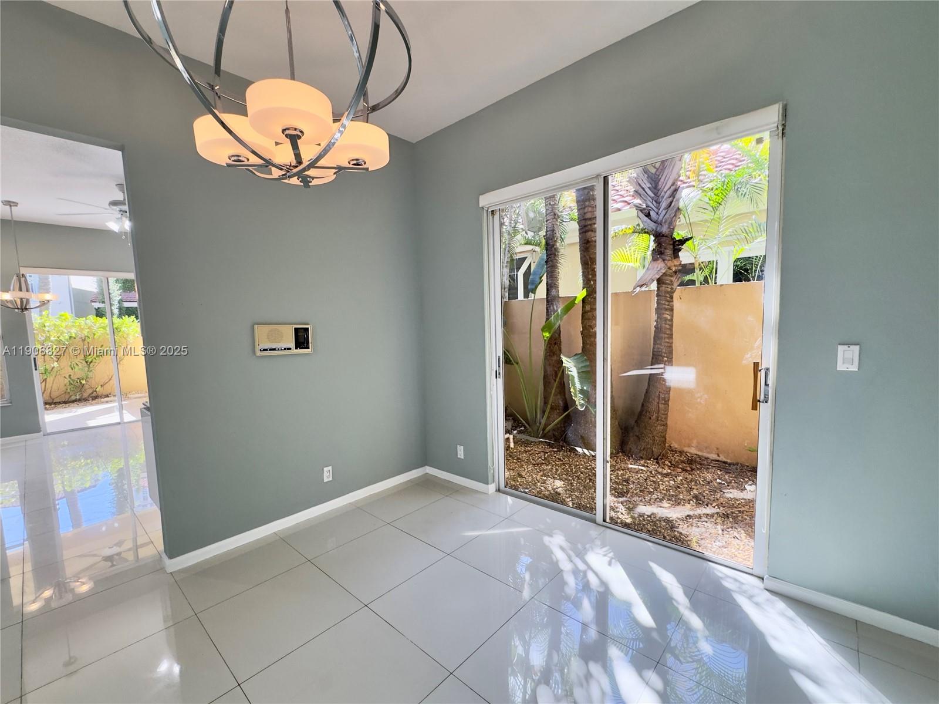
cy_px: 352
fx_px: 380
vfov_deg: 85.6
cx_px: 470
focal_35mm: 14
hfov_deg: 102.1
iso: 160
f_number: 2.2
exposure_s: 1/120
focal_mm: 2.22
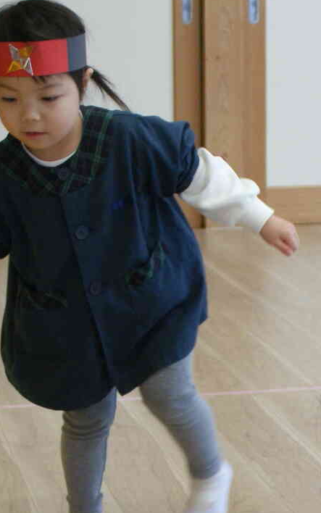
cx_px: 333
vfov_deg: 17.7
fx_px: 1622
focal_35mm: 116
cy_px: 453
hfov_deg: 11.2
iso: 800
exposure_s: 1/80
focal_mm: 28
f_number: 5
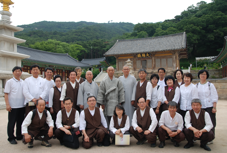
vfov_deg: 45.9
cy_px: 76
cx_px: 114
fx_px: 180
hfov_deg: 64.4
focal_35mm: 28
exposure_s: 1/125
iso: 100
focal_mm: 19
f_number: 5.6
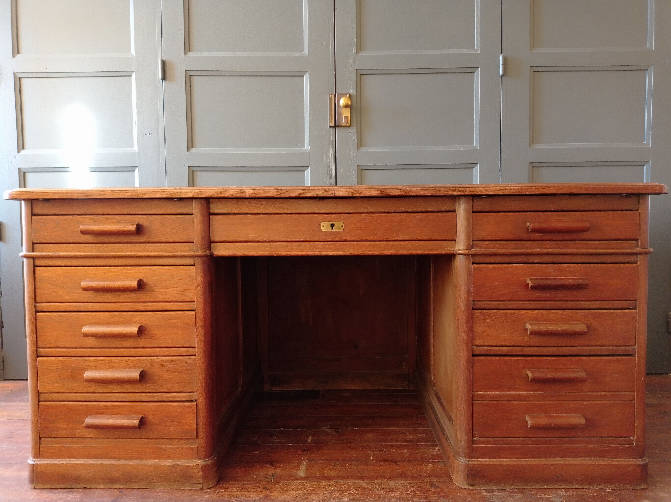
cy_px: 251
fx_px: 542
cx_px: 336
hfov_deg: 63.5
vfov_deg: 49.7
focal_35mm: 28
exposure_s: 1/33.3
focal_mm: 4.74
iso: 355
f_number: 1.79
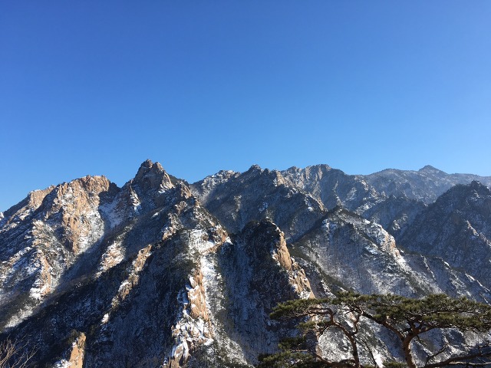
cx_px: 246
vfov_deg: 48.2
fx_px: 411
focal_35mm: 29
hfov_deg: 61.7
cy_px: 184
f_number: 2.2
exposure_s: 1/1261
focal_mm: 4.15
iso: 25
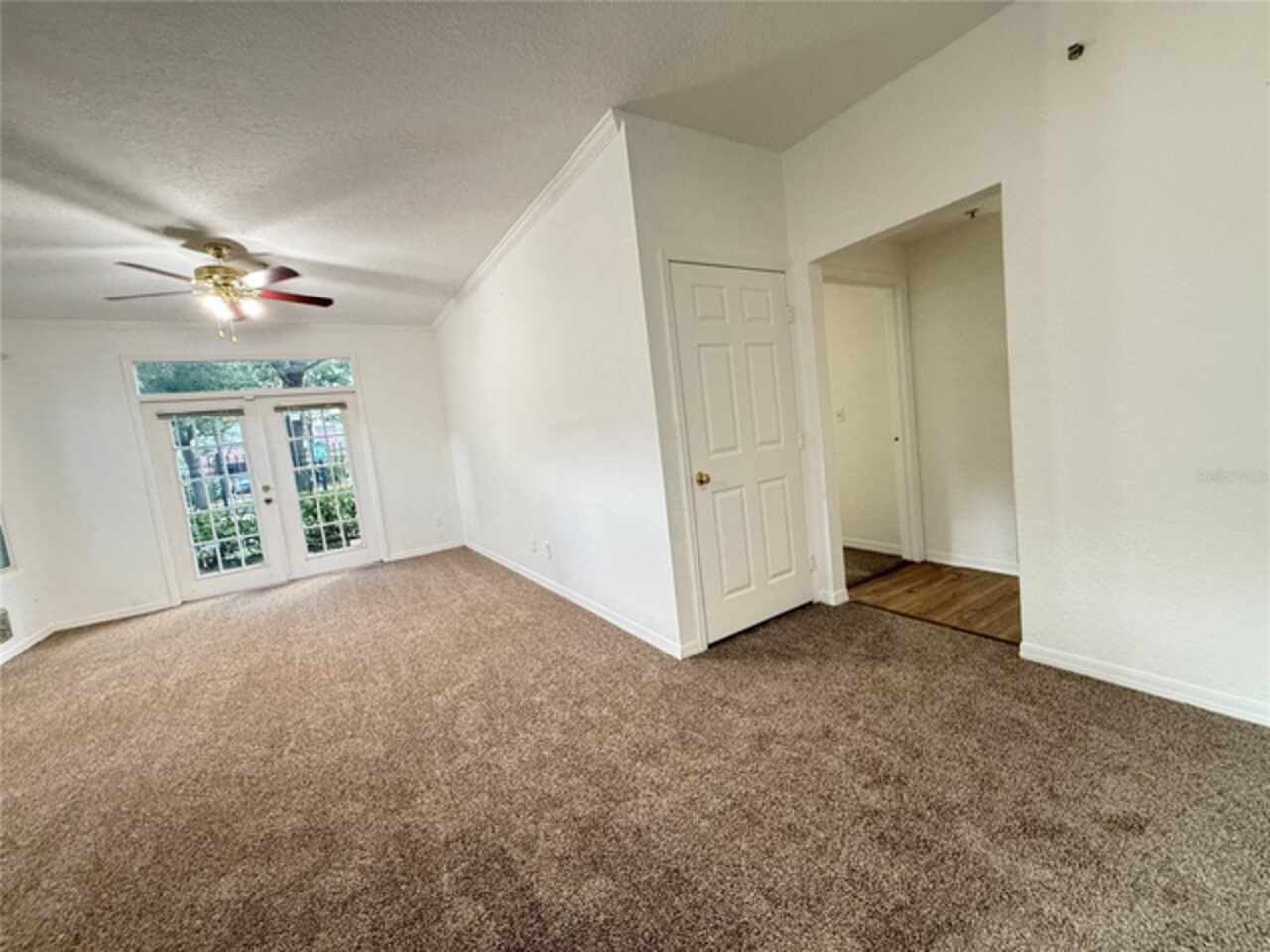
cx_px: 635
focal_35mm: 14
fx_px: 514
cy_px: 476
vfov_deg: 85.7
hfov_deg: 102.1
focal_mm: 2.22
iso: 500
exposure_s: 1/60
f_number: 2.2
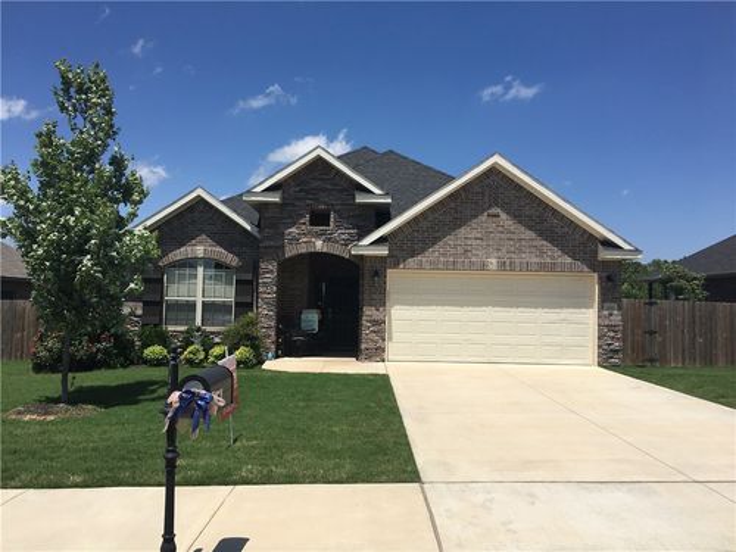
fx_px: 617
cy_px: 276
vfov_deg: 48.2
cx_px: 368
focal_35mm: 29
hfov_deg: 61.7
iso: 25
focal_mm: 4.15
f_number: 2.2
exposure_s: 1/2849
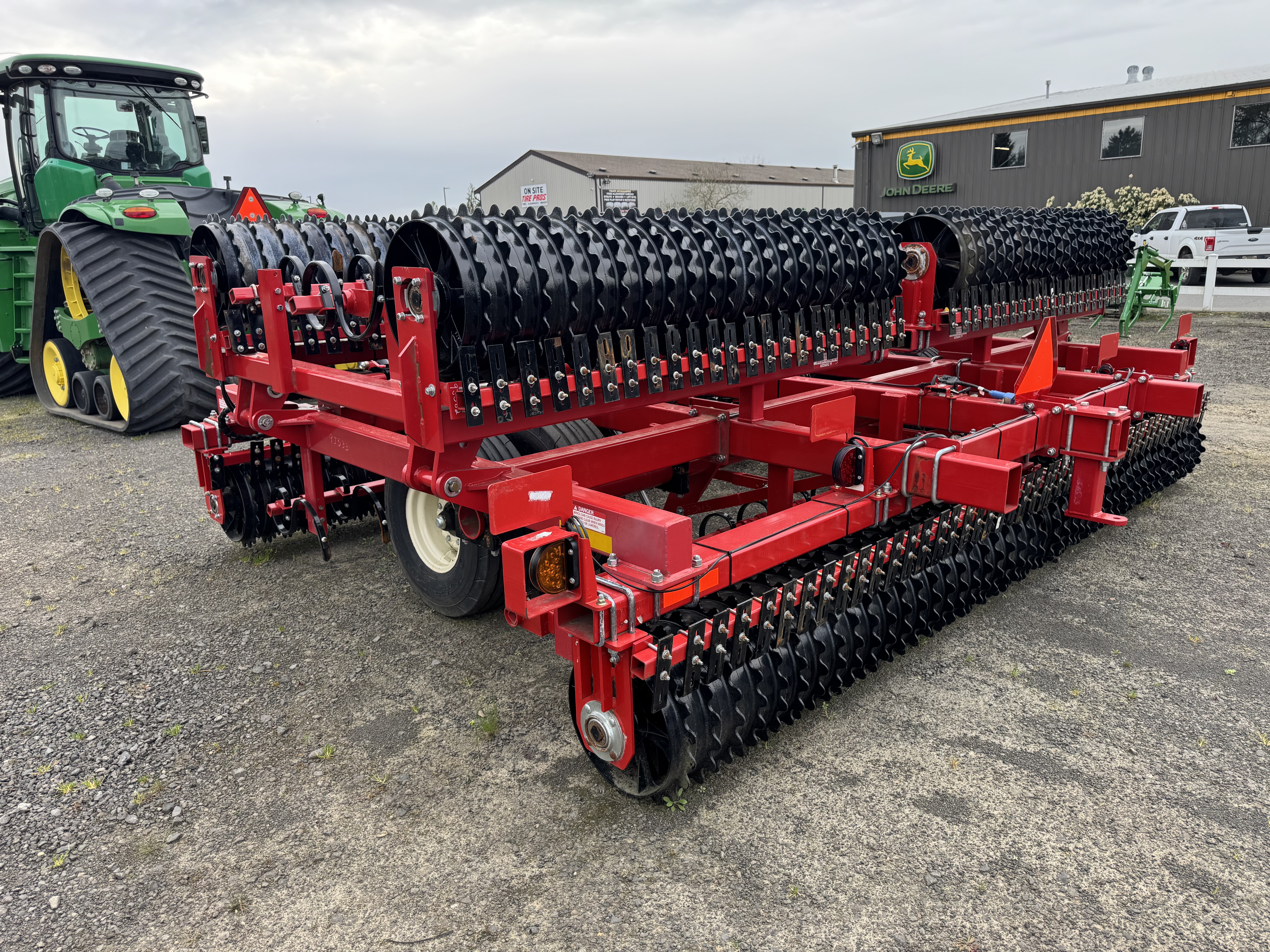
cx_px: 635
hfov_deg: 71.6
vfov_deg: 56.8
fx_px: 881
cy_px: 476
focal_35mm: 24
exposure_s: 1/506
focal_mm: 6.76
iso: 80
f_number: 1.78
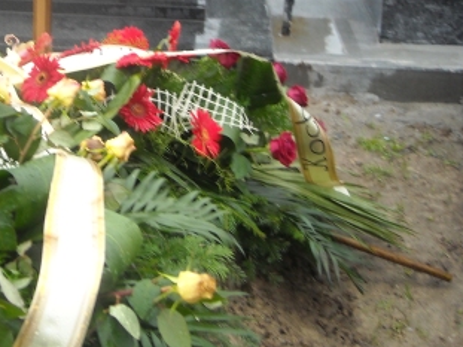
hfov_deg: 26.1
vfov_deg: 20.1
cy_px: 39
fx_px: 963
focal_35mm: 72
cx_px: 45
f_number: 2.8
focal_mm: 5.7
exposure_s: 1/60
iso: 95
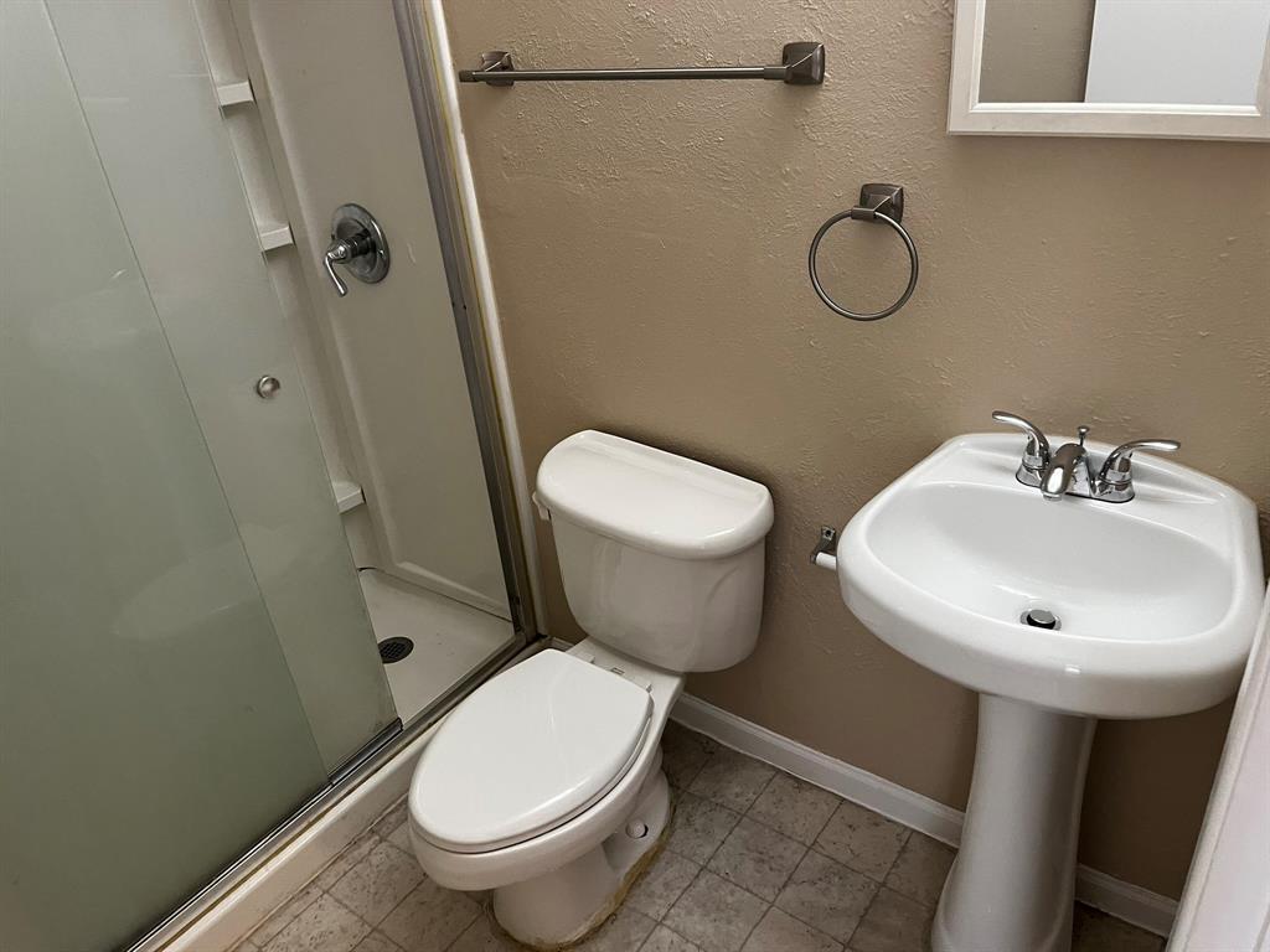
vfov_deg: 53.1
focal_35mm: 26
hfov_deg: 67.3
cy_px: 476
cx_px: 635
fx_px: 954
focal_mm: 5.1
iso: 160
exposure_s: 1/60
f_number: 1.6
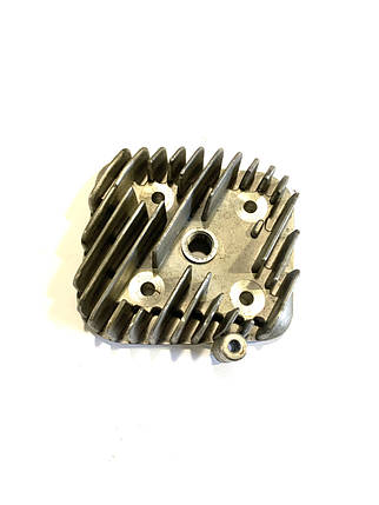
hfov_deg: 53.1
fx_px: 379
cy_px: 252
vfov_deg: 67.3
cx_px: 190
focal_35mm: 26
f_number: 1.8
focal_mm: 4.25
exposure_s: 1/50
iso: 200
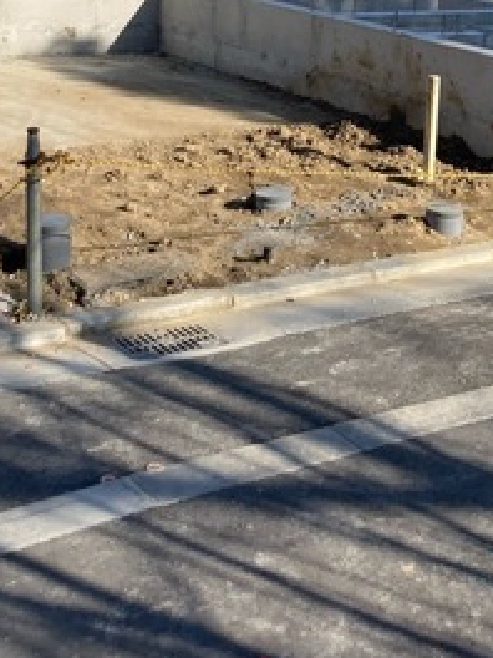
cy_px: -5
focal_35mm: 68
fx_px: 1291
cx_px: 324
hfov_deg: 21.5
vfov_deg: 26.9
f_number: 1.8
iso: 20
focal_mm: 3.99
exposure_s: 1/1621
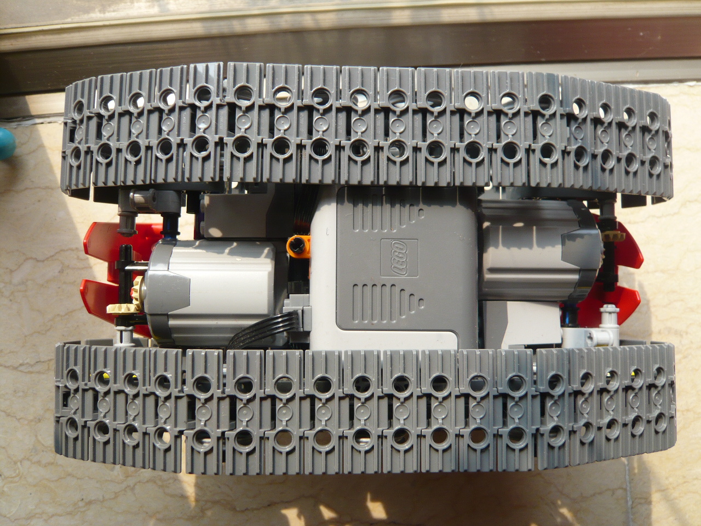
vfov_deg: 49.7
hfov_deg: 63.4
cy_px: 263
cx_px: 350
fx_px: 567
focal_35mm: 28
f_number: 2.8
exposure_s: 1/250
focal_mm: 4.6
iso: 100
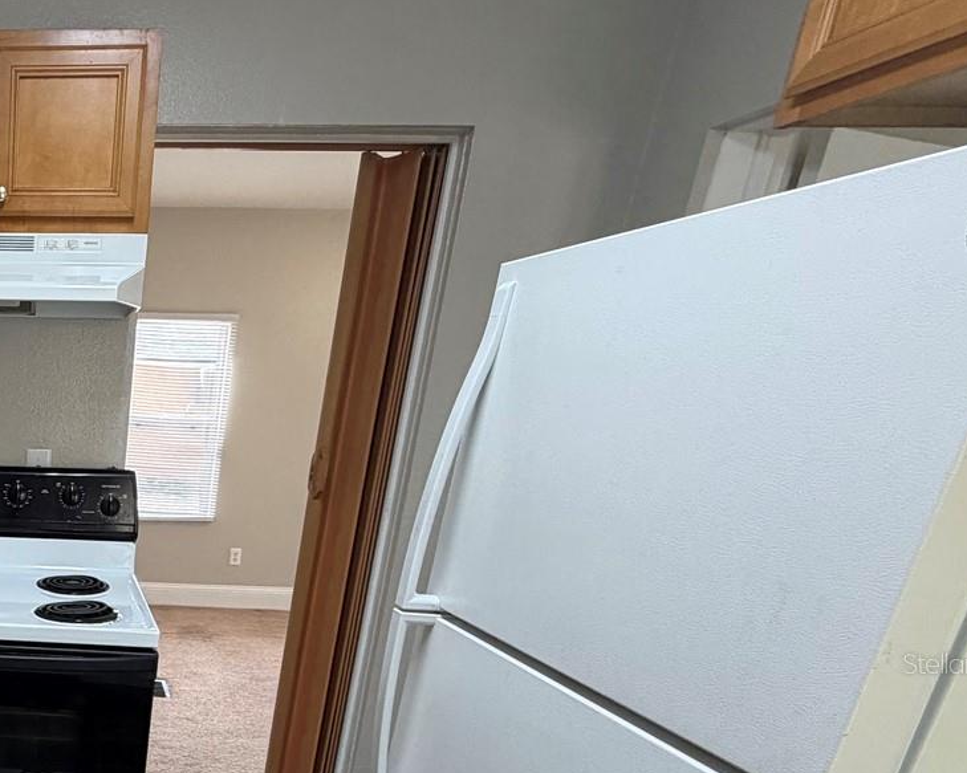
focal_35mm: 30
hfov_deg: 47.1
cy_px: 663
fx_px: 858
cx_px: -33
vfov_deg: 45.0
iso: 160
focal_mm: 2.22
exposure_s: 1/60
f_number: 2.2
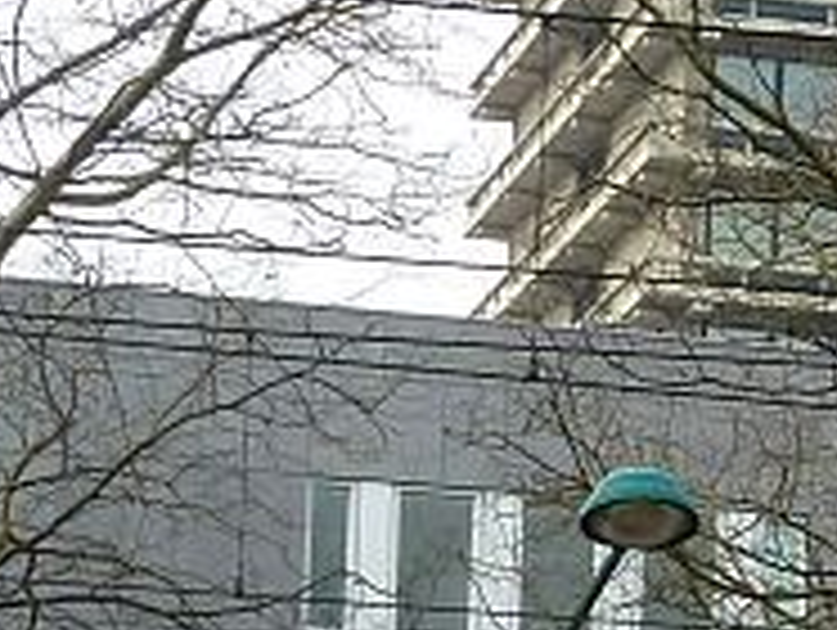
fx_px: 5593
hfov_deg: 8.2
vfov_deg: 6.4
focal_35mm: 231
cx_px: 1584
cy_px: 580
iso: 80
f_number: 4
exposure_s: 1/200
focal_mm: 6.9
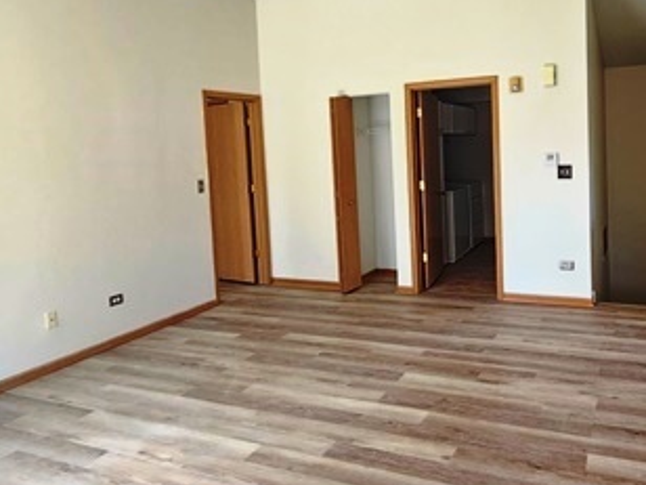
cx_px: 419
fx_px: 504
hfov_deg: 64.0
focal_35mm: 27
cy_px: 181
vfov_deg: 50.8
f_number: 2.2
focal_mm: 2.2
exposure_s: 1/77
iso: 80
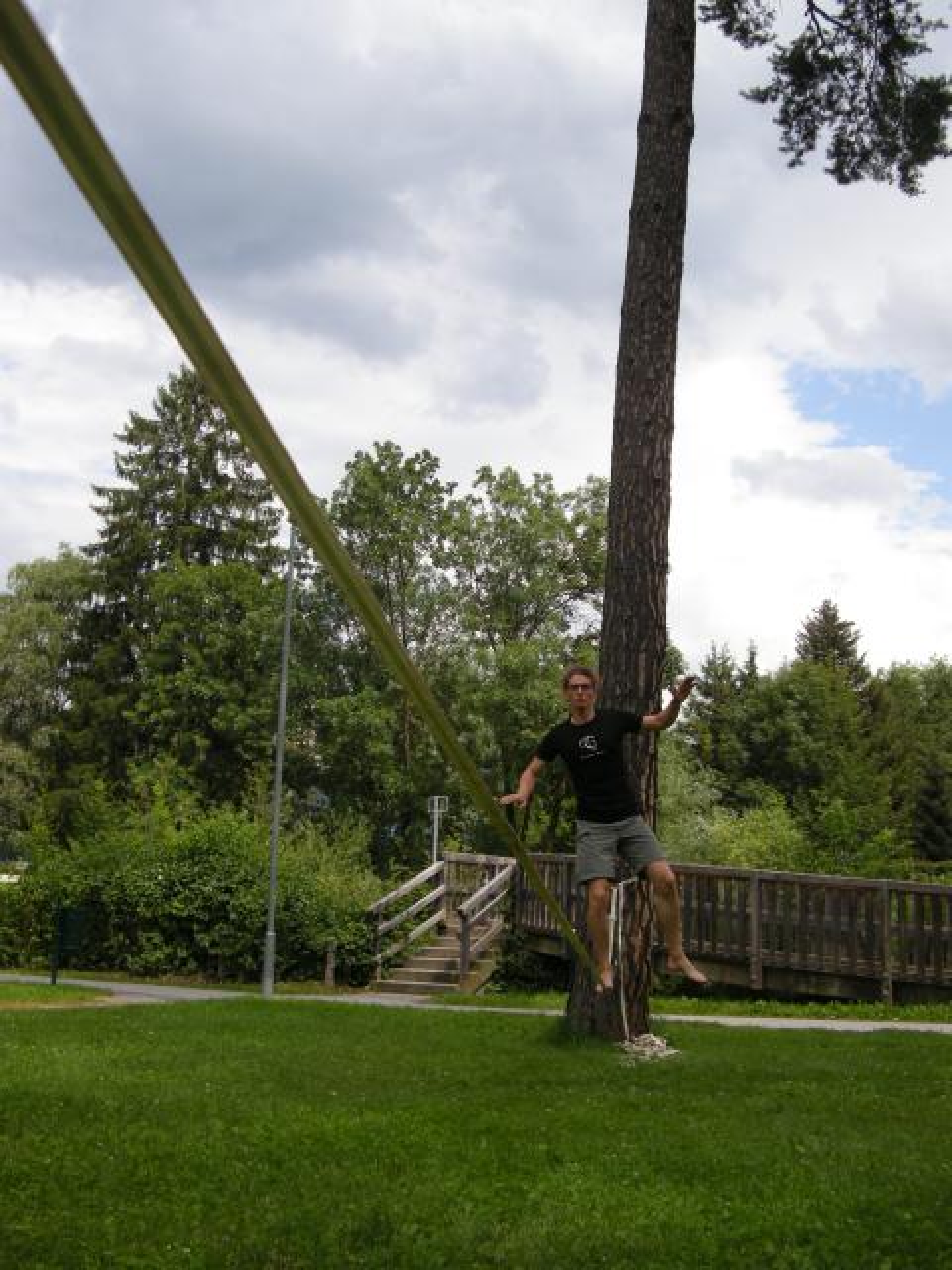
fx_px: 1357
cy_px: 635
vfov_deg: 50.1
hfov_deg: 38.7
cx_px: 476
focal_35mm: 37
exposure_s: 1/846
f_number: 2.8
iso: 64
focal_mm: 7.9
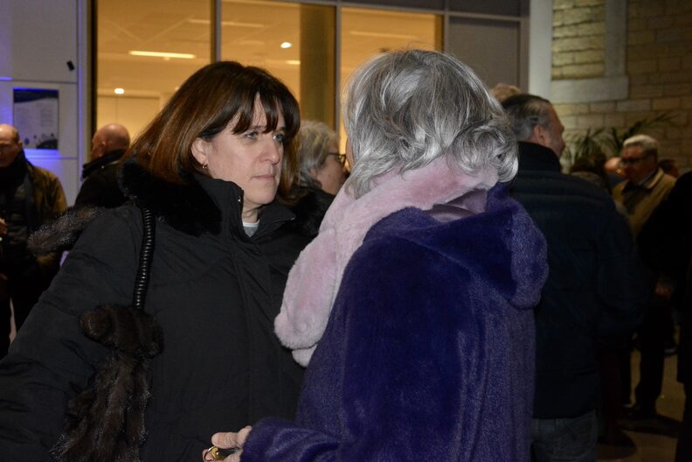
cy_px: 231
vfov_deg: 34.2
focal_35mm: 39
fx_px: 750
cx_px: 346
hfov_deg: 49.6
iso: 3200
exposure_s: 1/60
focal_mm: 26
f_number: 4
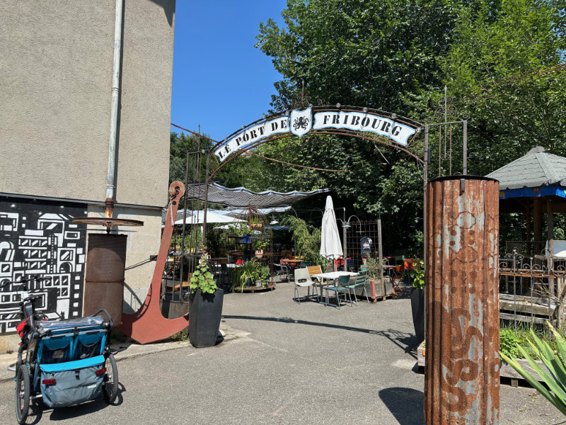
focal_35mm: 24
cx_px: 283
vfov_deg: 56.8
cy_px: 212
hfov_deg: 71.6
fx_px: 392
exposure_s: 1/3597
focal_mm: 6.9
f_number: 1.8
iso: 80
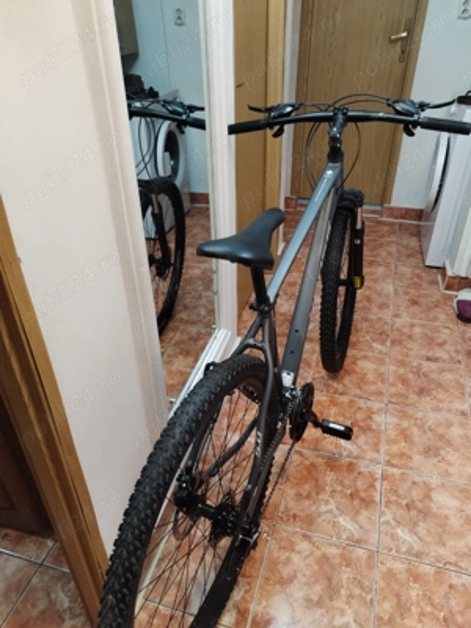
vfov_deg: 61.7
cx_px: 236
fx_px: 526
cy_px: 314
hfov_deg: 48.2
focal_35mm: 29
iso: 781
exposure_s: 1/33.3
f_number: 1.8
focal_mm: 4.75
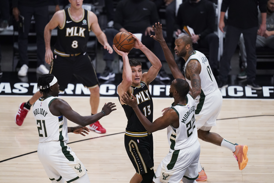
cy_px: 92
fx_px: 3044
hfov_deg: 5.2
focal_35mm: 400
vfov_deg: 3.4
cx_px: 137
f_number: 2.8
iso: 5000
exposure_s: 1/4000
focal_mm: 400
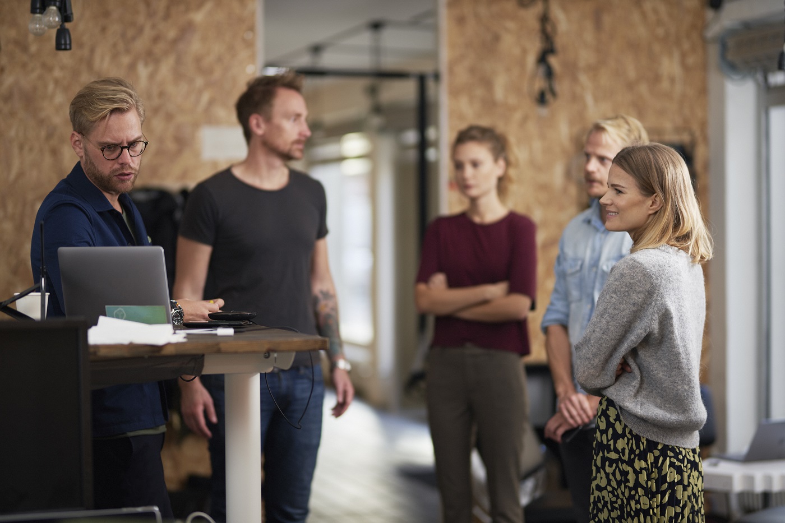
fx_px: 1853
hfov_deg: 23.9
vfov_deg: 16.1
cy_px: 262
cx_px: 392
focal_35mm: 85
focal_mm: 85
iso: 100
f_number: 1.4
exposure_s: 1/200
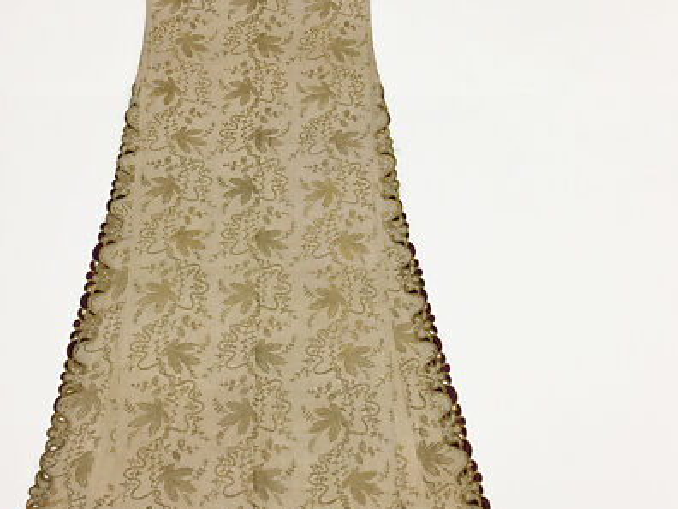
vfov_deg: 30.8
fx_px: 921
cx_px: 322
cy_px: 221
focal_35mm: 47
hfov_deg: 40.4
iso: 32
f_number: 2.4
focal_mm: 3.3
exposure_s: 1/60
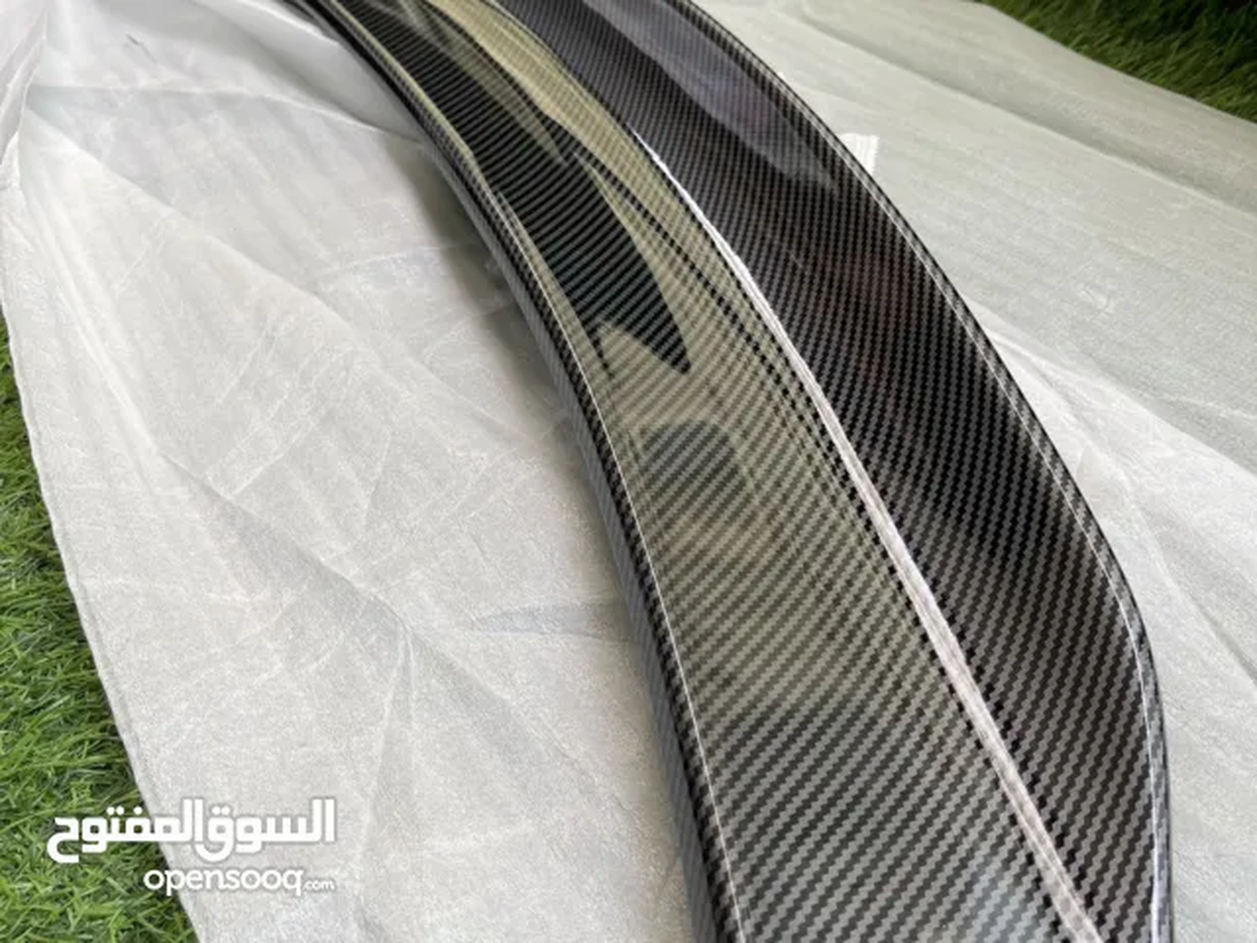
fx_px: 908
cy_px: 472
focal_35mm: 25
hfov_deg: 69.4
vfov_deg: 54.9
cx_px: 628
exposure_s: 1/208
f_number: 1.6
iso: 32
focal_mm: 5.1
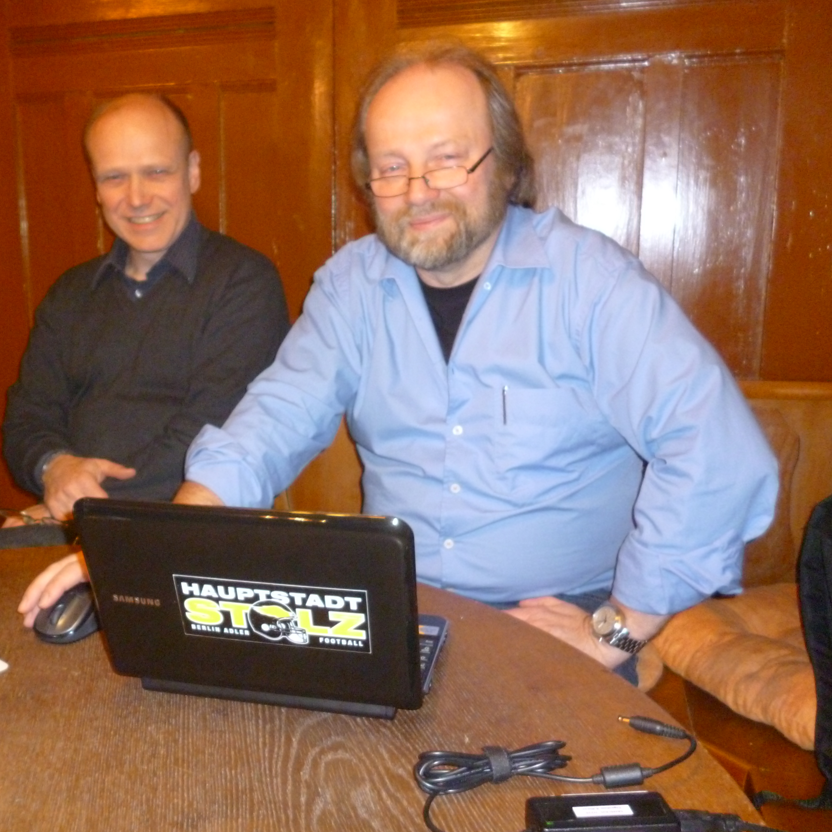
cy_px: 412
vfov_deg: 48.5
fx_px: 925
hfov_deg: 47.8
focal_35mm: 34
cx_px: 290
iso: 500
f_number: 3.1
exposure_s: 1/15
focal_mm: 5
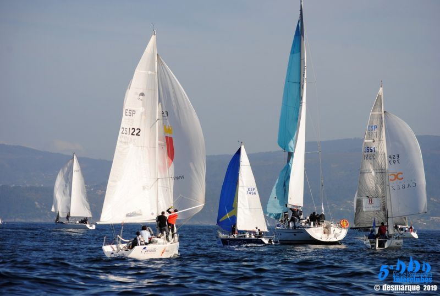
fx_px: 1800
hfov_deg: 13.9
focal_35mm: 147
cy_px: 148
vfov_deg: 9.4
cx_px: 220
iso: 100
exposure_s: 1/640
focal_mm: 98
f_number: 6.3
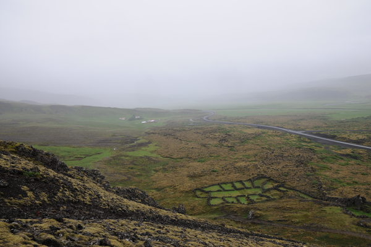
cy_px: 124
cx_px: 186
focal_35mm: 28
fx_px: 293
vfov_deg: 45.6
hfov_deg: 64.6
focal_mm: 19
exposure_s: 1/250
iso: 200
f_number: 7.1
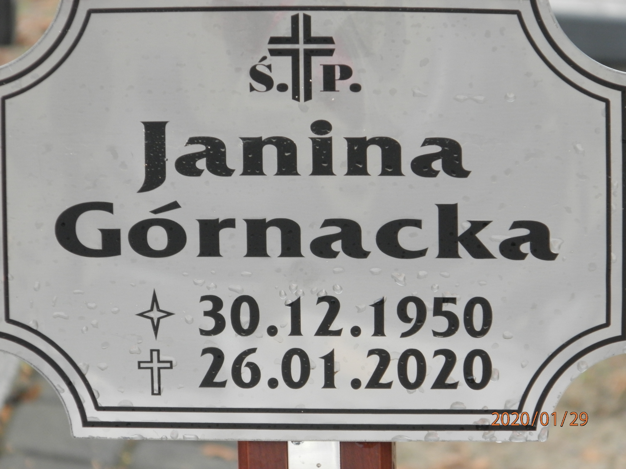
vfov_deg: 4.4
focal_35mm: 335
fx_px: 6058
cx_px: 313
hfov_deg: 5.9
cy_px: 234
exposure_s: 1/80
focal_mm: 59.8
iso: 200
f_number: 5.6
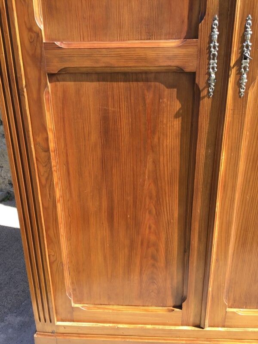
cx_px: 129
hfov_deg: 45.4
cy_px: 172
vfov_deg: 58.4
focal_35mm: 31
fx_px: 308
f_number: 2.4
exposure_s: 1/240
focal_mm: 3.3
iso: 25
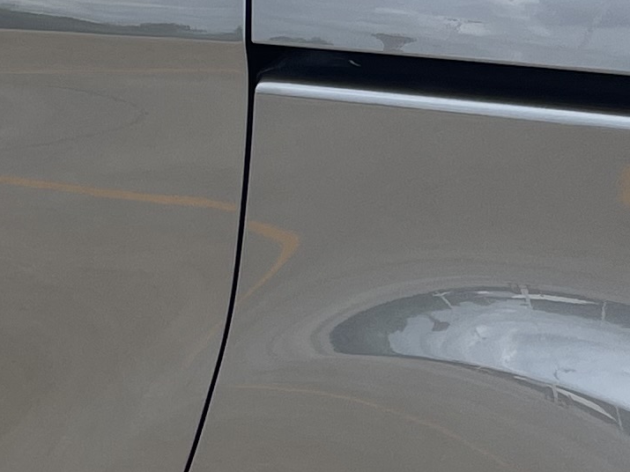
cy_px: 250
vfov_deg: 10.5
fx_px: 2566
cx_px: 517
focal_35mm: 141
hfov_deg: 13.9
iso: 32
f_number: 1.6
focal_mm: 5.1
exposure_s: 1/2049
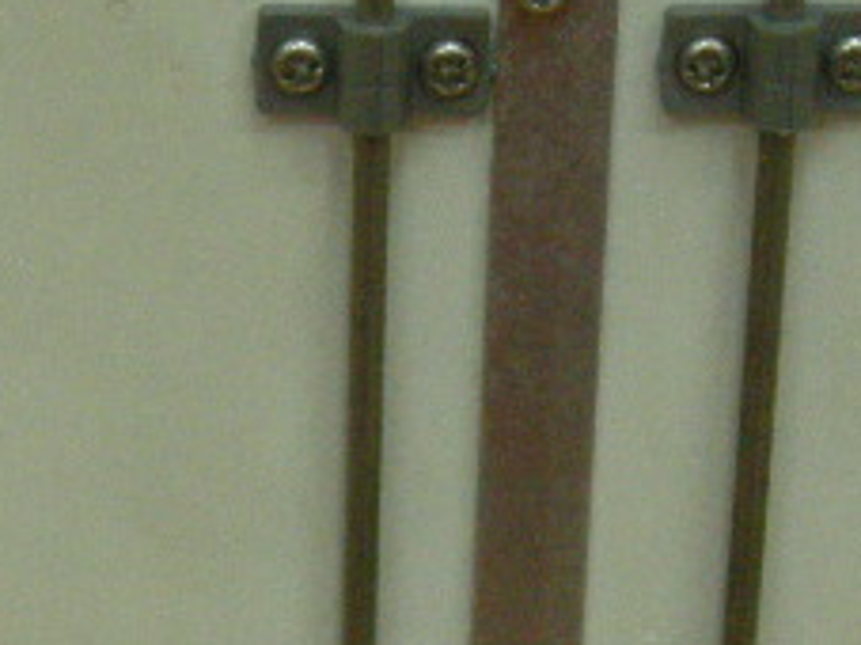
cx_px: 520
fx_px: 5270
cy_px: 922
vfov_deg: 6.9
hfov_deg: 9.3
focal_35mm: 212
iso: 352
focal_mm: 10.1
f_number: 3.1
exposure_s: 1/77.2
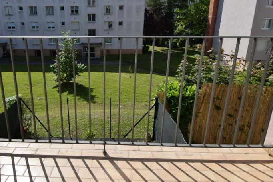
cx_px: 100
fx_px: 167
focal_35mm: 22
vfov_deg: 56.6
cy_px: 68
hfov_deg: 76.9
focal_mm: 10
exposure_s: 1/320
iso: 100
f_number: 9
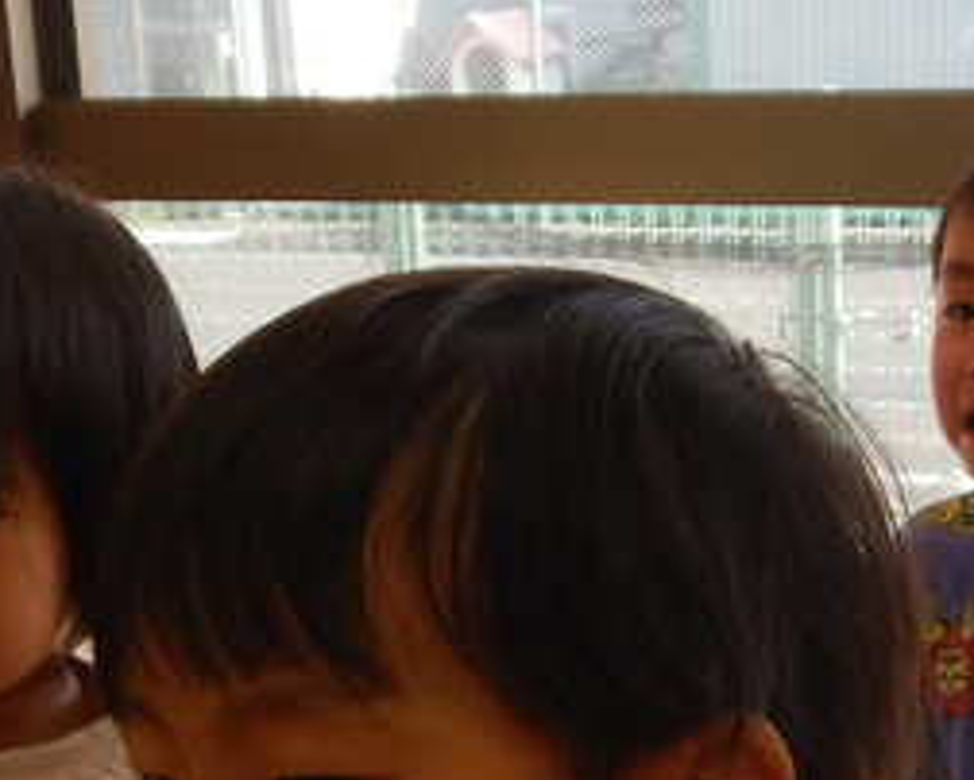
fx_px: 2683
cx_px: 530
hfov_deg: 20.6
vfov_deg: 16.1
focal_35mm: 93
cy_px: 857
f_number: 2.8
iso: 125
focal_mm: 4.3
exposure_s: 1/160
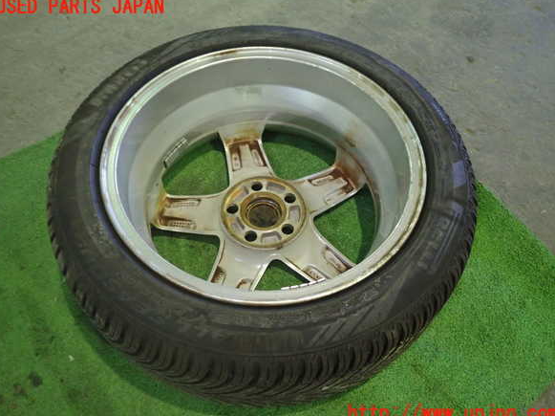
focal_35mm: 31
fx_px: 497
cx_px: 277
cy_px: 210
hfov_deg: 58.4
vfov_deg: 45.4
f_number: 2.3
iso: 800
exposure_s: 1/30
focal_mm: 5.4
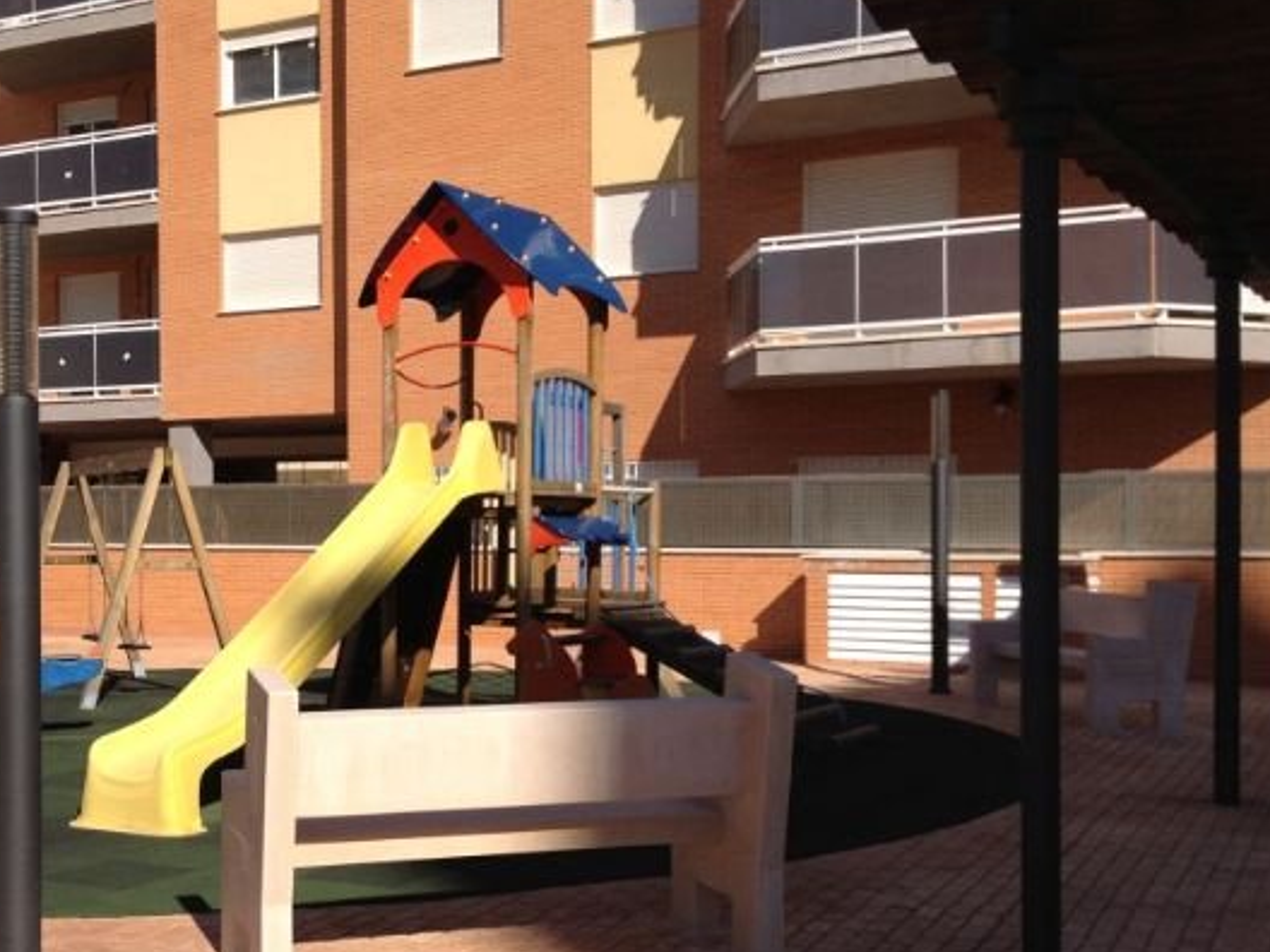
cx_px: 423
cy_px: 534
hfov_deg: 35.8
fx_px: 1944
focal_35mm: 53
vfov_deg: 27.5
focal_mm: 4.28
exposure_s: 1/2404
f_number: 2.4
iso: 64
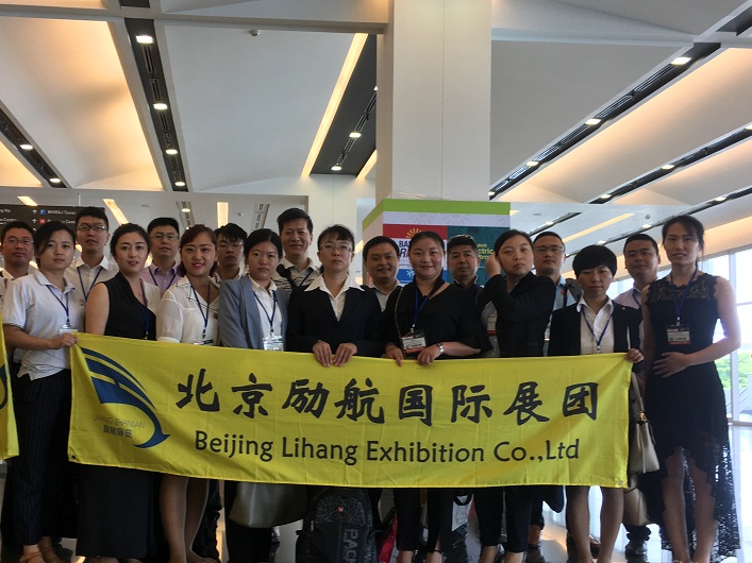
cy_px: 317
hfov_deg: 45.5
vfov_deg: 35.1
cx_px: 297
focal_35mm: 41
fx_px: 891
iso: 32
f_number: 2.2
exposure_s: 1/33
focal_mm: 4.15
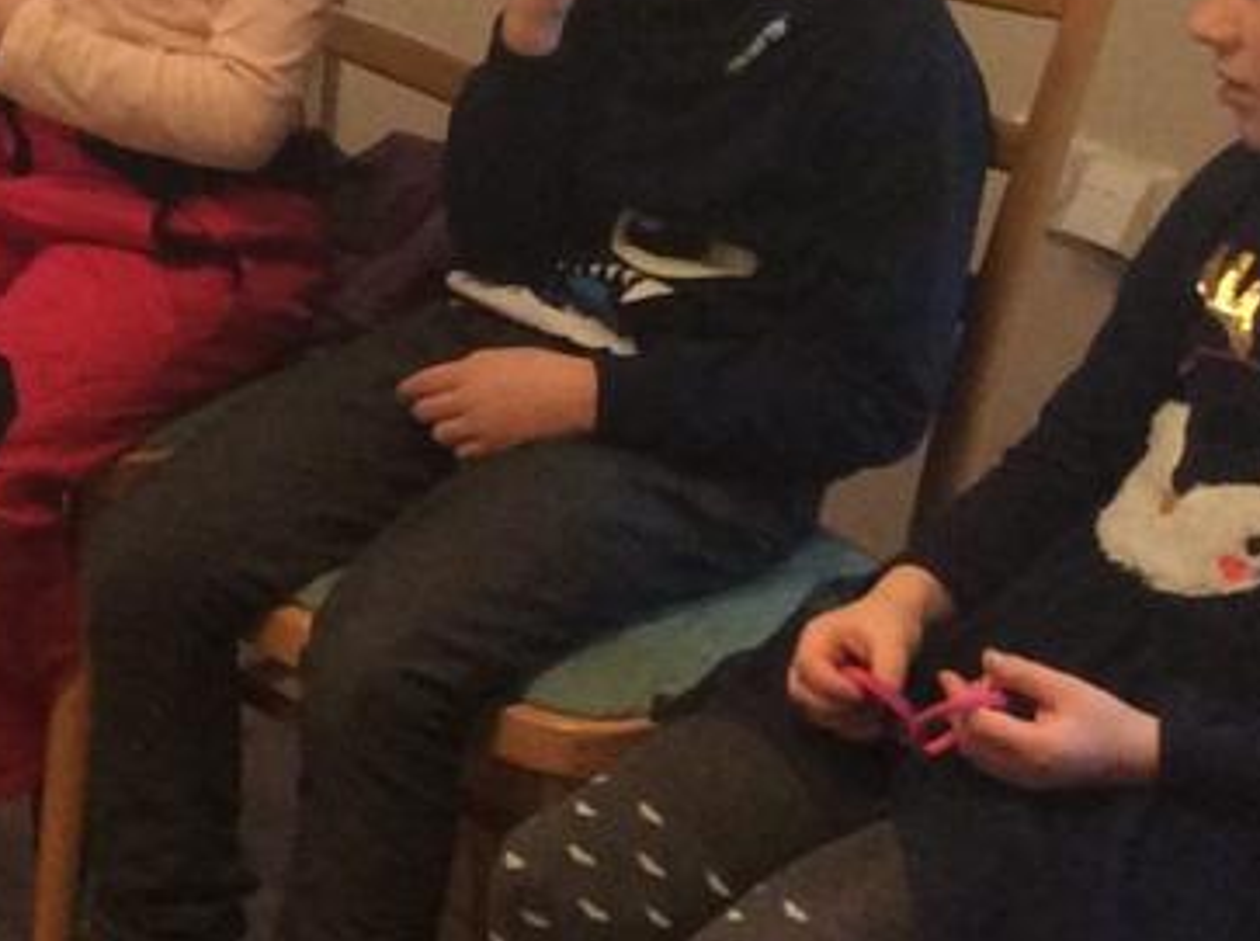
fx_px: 4288
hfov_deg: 15.8
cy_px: -155
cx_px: -448
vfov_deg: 12.3
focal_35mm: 118
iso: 160
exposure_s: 1/25
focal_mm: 3.3
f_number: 2.4
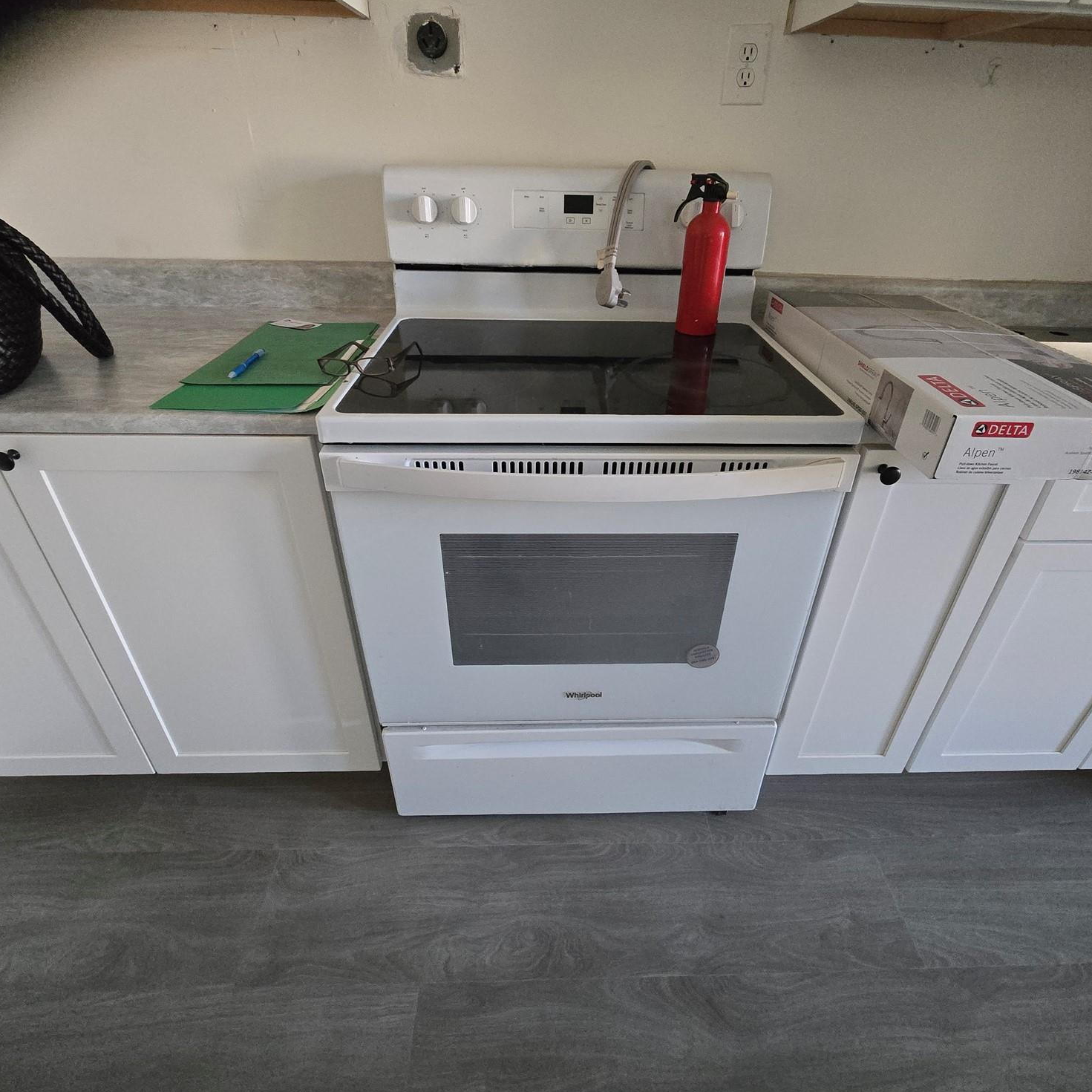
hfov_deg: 87.4
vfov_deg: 87.4
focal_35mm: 16
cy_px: 531
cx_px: 568
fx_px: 571
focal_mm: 2.2
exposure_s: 1/60
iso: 1250
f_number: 2.2
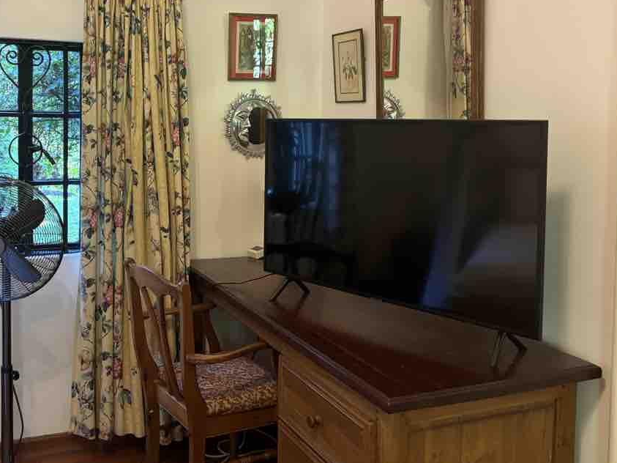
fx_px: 659
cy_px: 158
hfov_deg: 49.2
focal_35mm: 37
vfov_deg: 38.3
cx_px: 201
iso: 320
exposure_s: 1/50
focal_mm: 5.96
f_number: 1.6
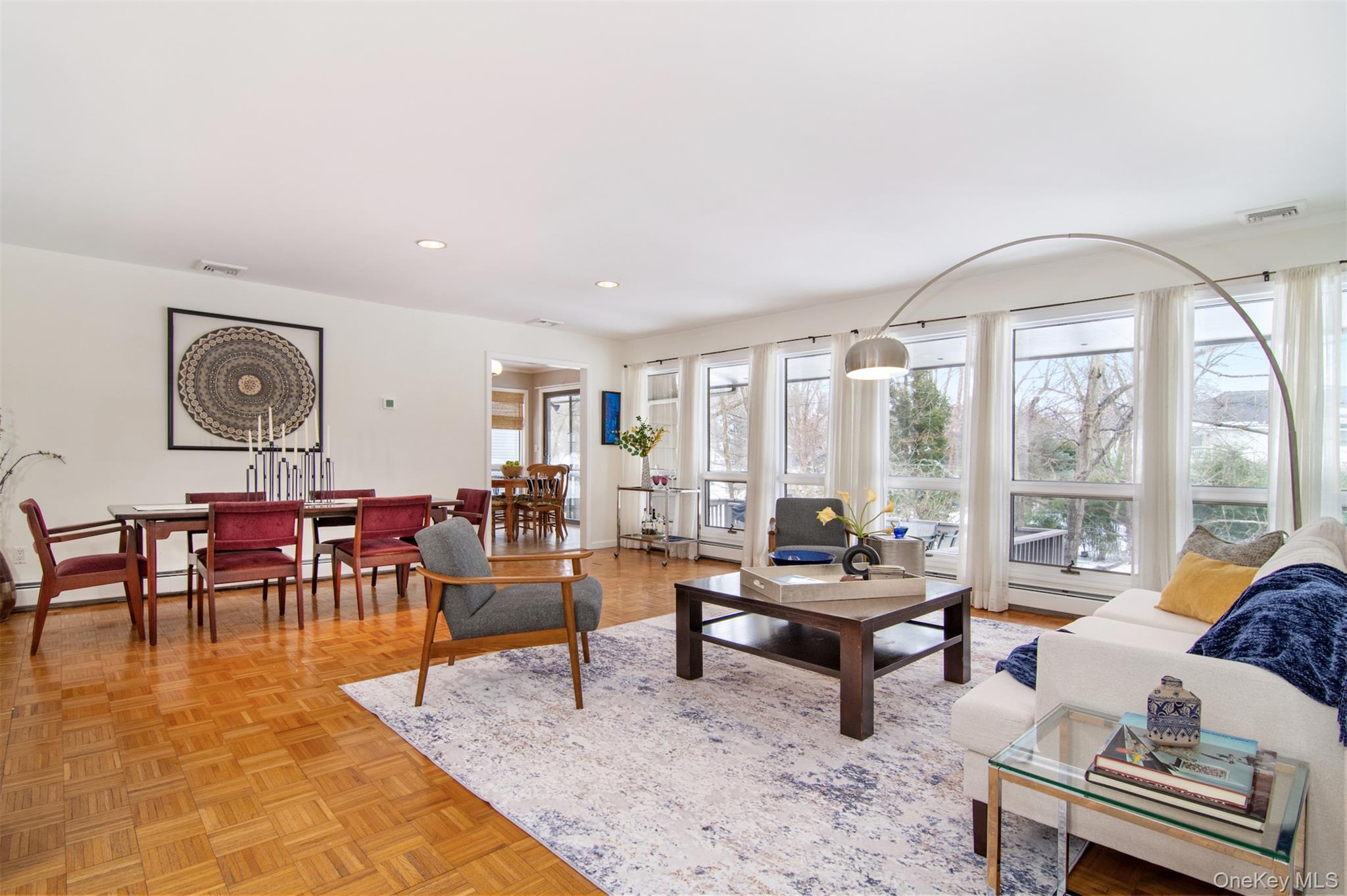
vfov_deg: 72.0
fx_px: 617
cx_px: 674
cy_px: 448
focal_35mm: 16
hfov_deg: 95.0
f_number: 8
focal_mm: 11
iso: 640
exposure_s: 1/100
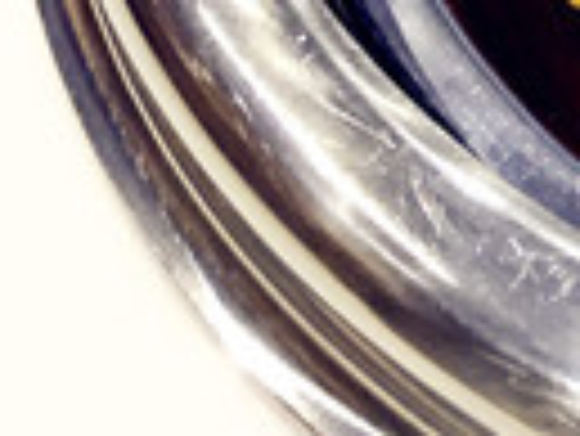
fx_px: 2264
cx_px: 1281
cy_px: -247
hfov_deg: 12.3
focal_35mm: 135
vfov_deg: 10.6
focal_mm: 4.15
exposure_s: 1/30
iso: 125
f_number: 2.2
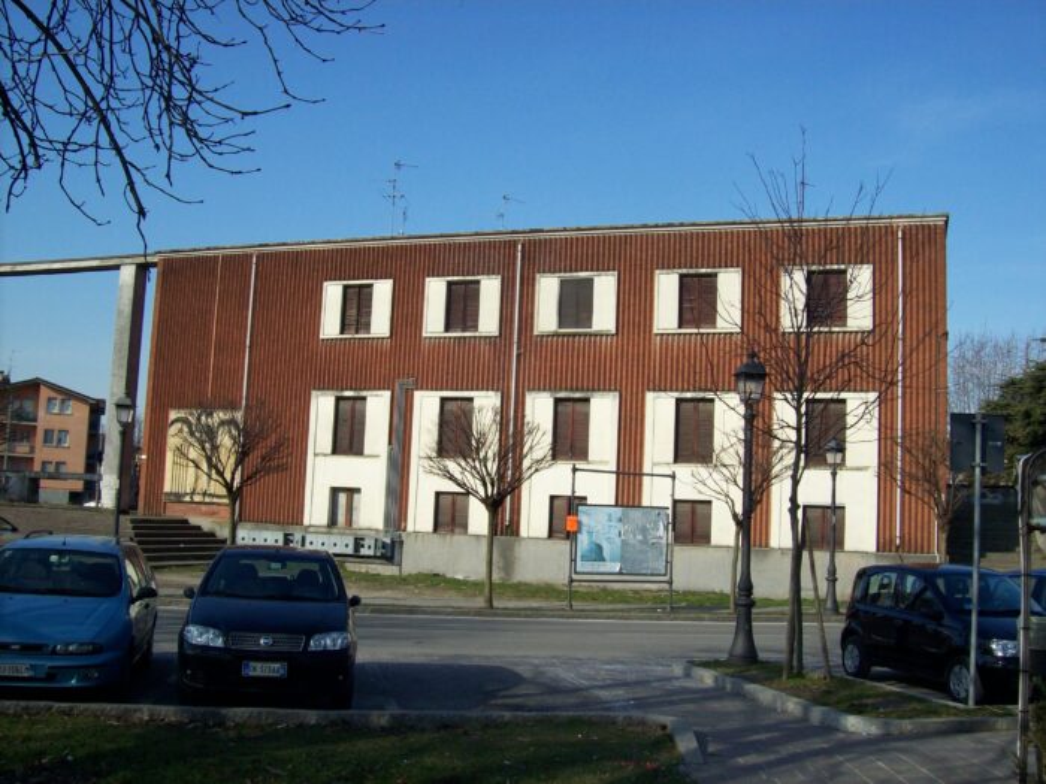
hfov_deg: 51.4
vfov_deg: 39.7
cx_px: 523
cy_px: 392
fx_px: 1088
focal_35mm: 36
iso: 80
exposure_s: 1/508
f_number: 4.8
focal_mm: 6
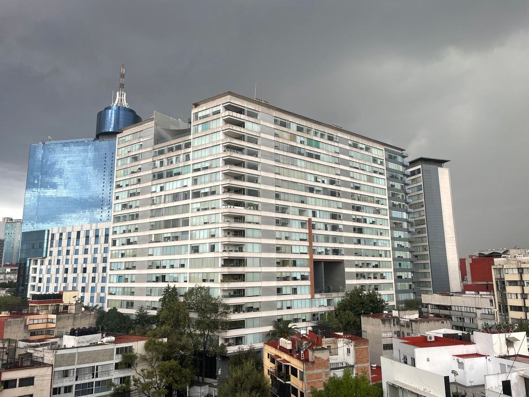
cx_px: 264
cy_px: 198
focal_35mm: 26
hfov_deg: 67.3
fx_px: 397
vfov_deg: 53.1
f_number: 1.6
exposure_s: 1/191
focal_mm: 4.2
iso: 32
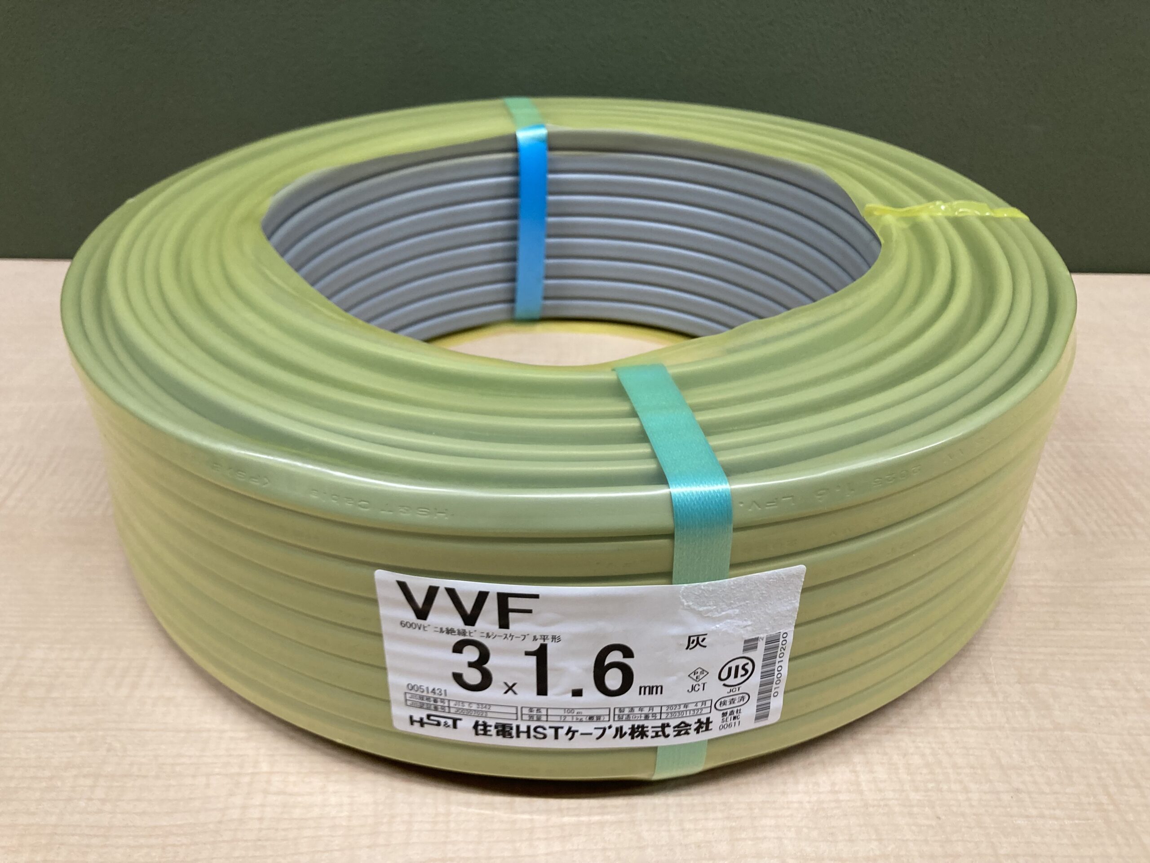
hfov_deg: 63.4
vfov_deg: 49.7
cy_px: 432
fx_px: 930
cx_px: 575
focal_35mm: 28
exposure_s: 1/91
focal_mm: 3.99
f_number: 1.8
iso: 80
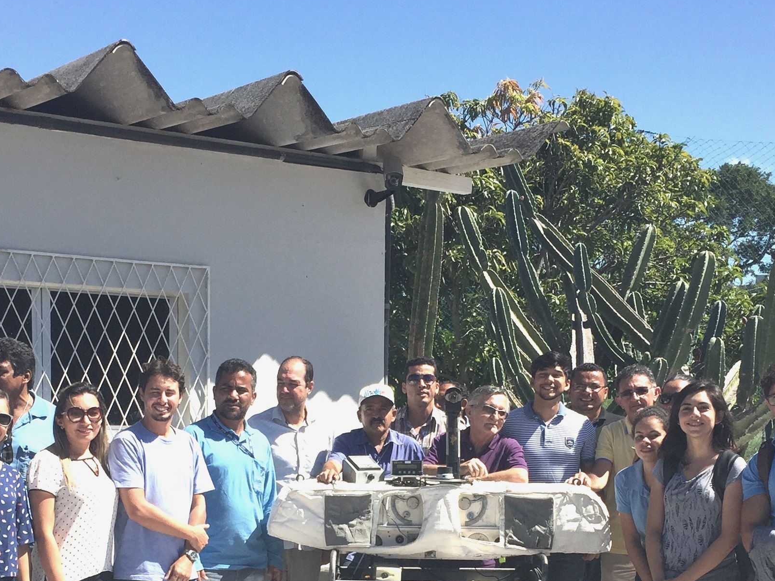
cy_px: 522
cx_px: 351
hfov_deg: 32.7
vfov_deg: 24.1
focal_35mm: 59
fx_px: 1321
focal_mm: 4.15
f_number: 2.2
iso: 32
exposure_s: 1/2326
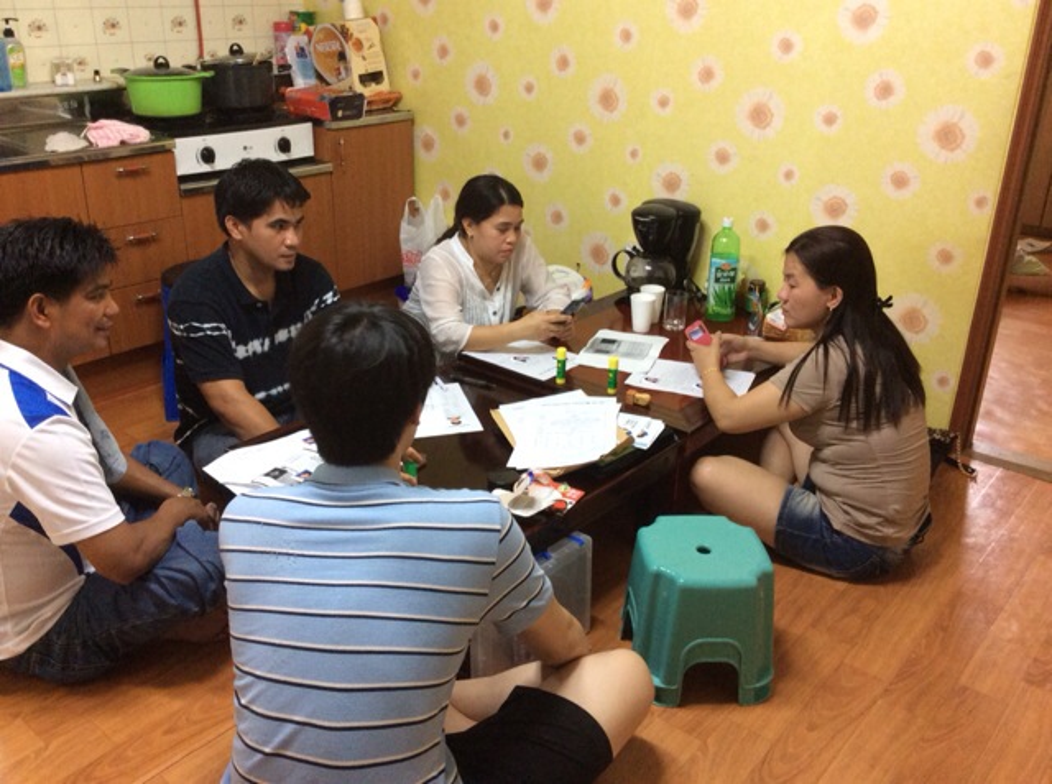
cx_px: 526
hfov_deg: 55.5
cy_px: 392
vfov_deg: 42.8
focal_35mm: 33
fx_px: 1001
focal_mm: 3.3
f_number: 2.4
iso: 160
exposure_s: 1/24
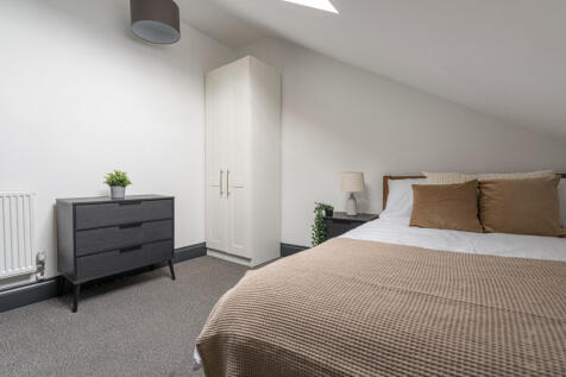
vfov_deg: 72.0
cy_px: 188
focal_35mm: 16
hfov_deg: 95.0
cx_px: 283
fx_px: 259
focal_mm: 16.5
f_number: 5.6
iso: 100
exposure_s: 1/20
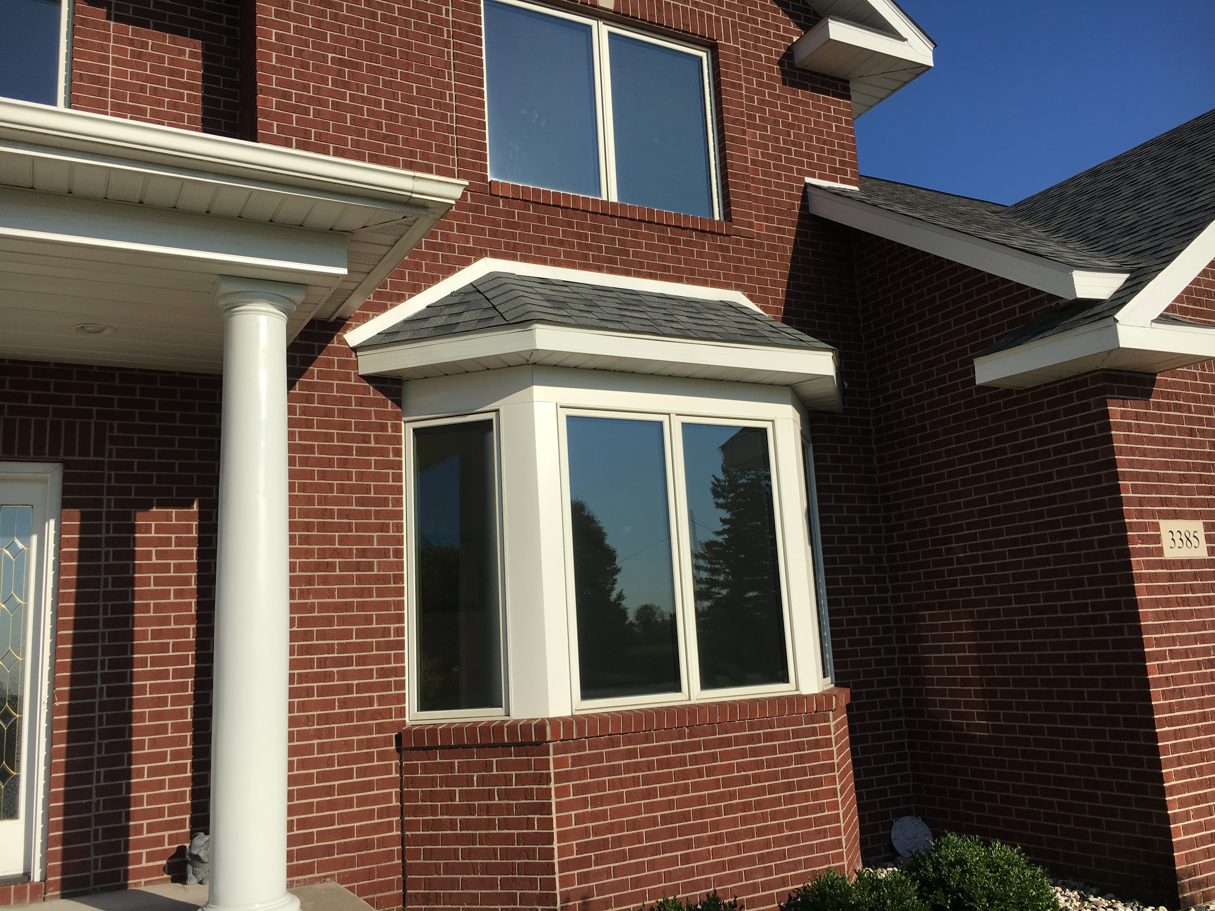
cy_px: 456
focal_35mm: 29
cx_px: 608
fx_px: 1018
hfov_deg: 61.7
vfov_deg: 48.2
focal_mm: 4.15
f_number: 2.2
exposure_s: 1/2564
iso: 25
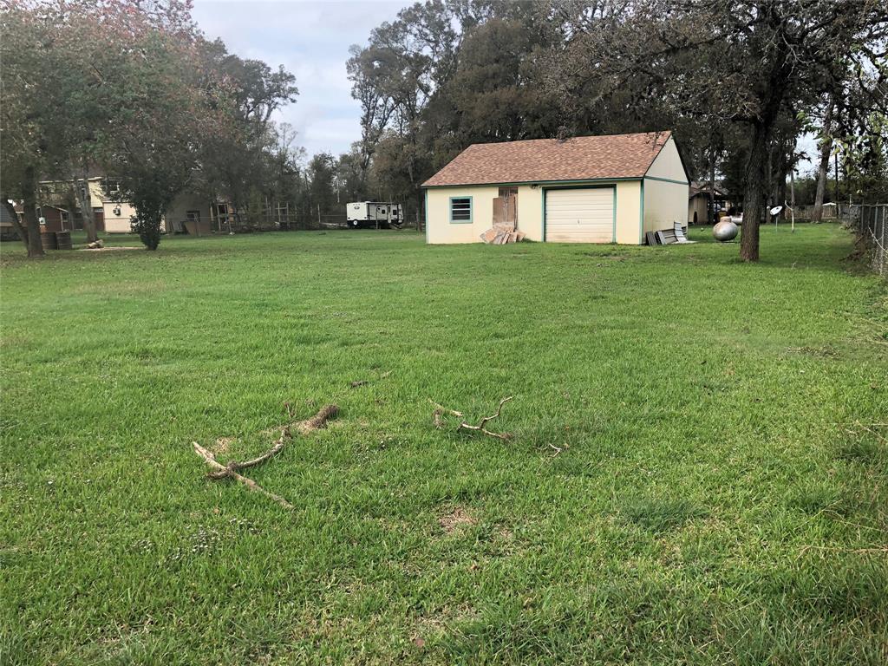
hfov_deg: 61.7
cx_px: 444
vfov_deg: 48.2
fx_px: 744
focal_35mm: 29
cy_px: 333
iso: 20
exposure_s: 1/695
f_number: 1.8
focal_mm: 3.99
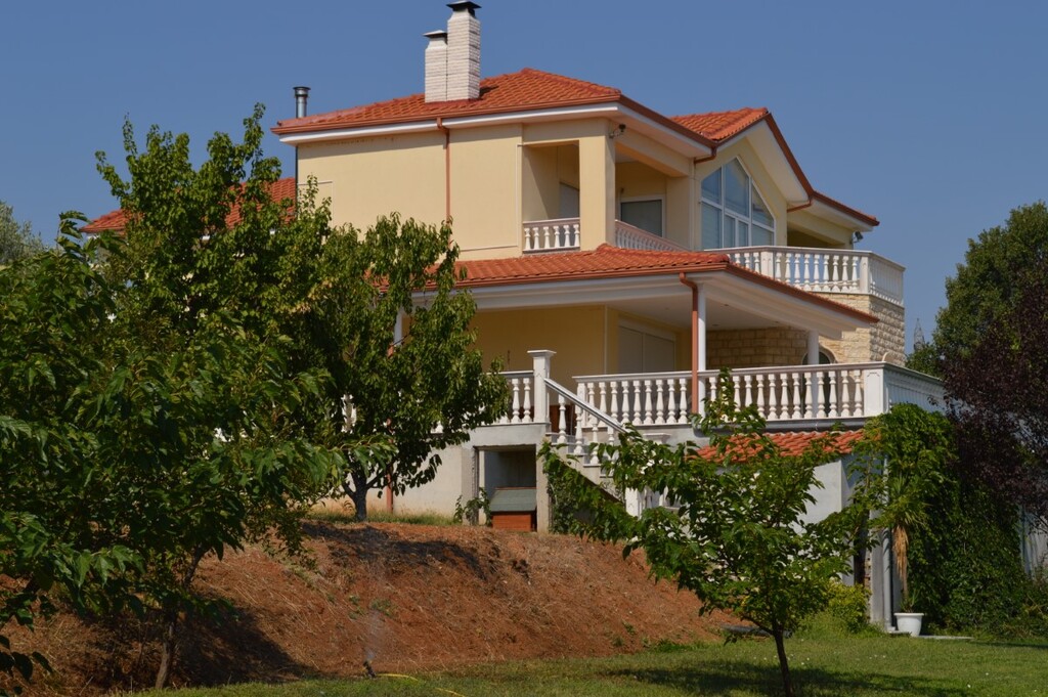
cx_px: 524
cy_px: 348
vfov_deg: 16.5
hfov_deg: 24.6
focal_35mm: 82
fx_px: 2400
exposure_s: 1/320
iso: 100
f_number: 9
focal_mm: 55
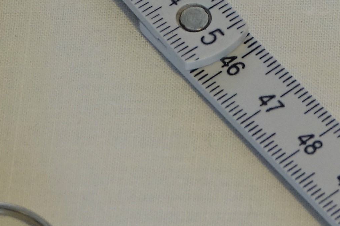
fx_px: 4909
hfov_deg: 4.0
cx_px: 136
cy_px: -204
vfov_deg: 2.6
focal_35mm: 520
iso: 320
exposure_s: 1/100
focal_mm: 35.68
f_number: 3.5
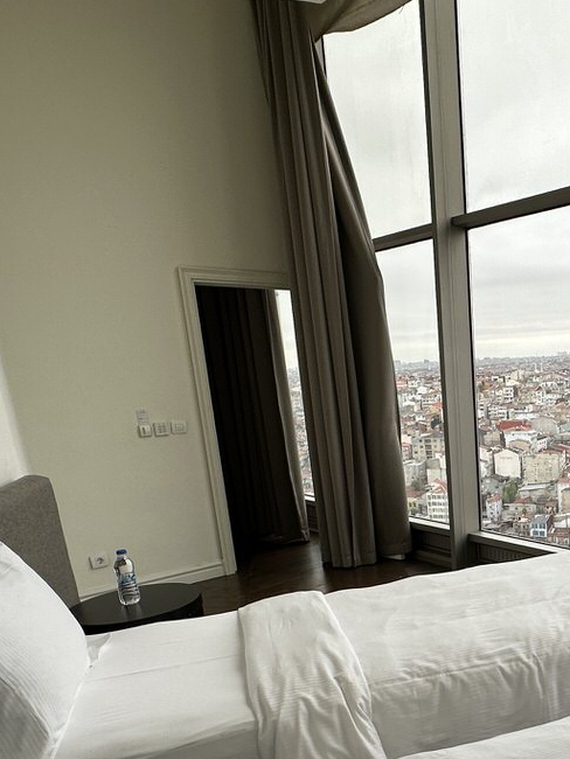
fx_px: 680
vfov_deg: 56.3
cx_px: 543
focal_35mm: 31
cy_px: 539
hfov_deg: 40.9
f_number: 2.2
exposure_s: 1/100
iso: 40
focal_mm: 2.22
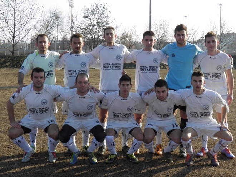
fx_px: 375
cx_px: 118
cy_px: 88
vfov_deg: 26.6
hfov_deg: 34.9
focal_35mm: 55
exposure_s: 1/160
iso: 50
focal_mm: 10
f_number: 5.8
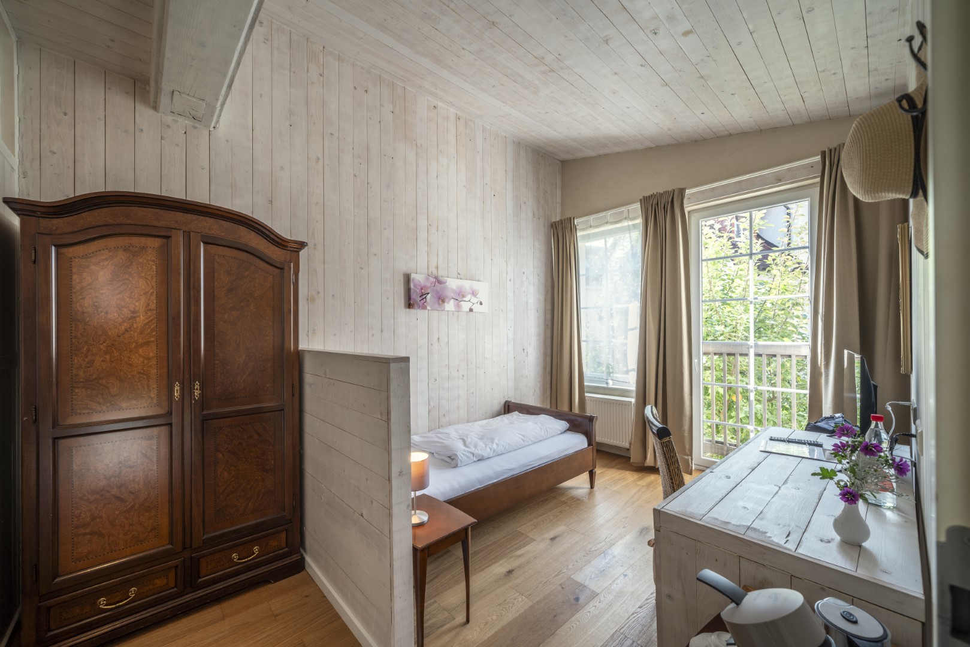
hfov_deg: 104.2
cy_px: 324
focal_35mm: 14
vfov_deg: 81.2
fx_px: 377
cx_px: 485
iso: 100
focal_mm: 14
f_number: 6.3
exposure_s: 1/13
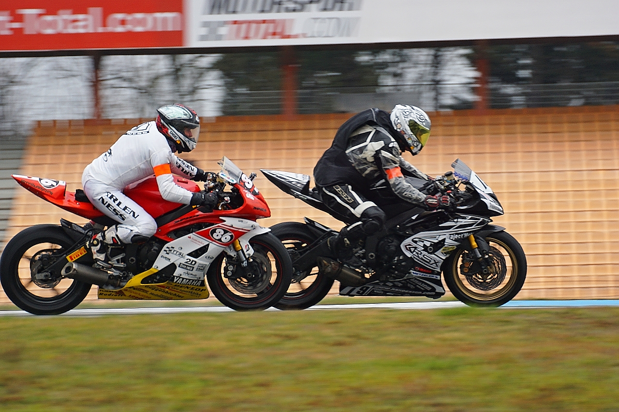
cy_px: 206
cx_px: 310
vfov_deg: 4.4
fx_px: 5415
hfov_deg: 6.5
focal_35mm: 315
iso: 200
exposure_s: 1/250
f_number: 6.3
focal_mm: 210
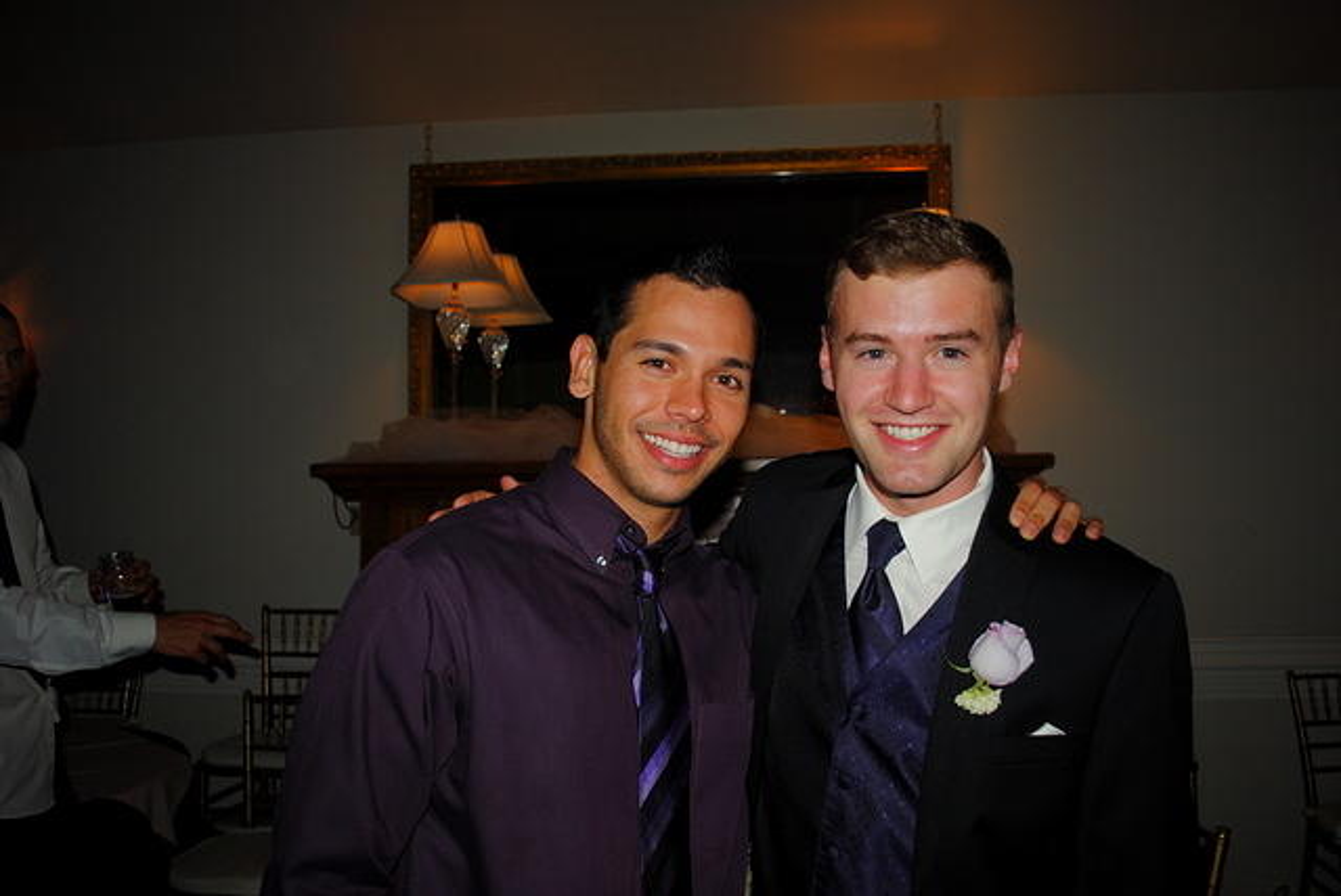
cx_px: 670
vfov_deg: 48.0
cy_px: 448
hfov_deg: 67.3
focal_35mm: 27
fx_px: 1007
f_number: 3.5
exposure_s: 1/60
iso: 200
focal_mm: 18
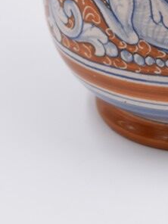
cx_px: 194
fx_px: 1210
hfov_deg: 7.9
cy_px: -209
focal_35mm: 187
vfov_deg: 9.9
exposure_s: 1/160
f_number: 5.6
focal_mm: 32
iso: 200
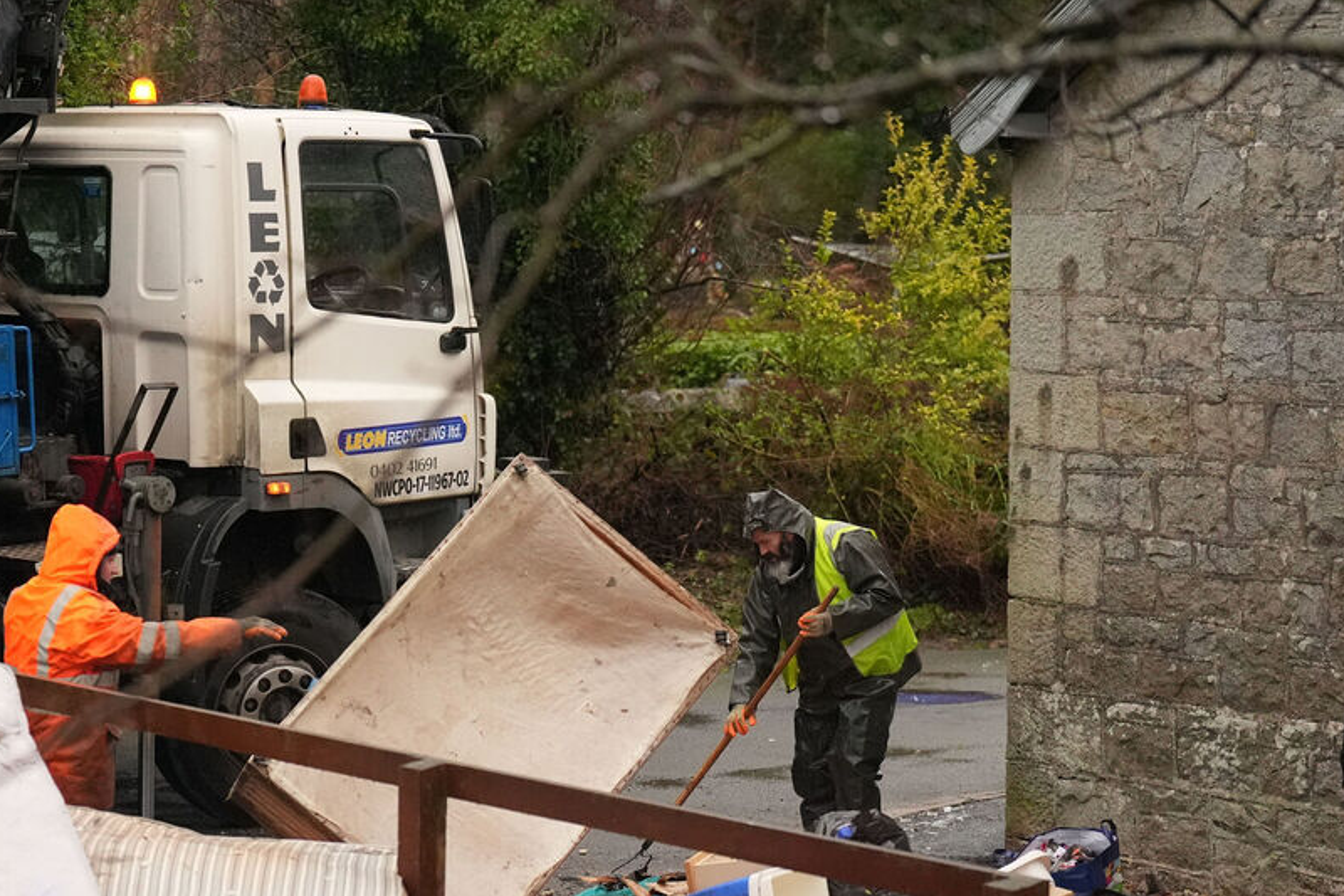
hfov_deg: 18.8
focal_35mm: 108
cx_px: 393
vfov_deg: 12.7
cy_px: 629
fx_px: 4031
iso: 6400
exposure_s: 1/4000
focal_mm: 72
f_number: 2.8
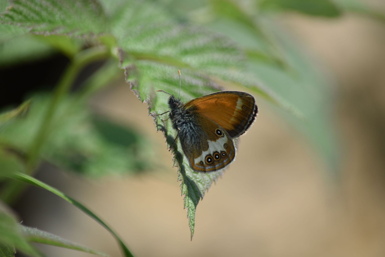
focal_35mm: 450
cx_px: 192
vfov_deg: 3.1
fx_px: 4812
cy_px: 128
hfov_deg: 4.6
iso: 200
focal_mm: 300
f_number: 6.3
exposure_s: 1/640
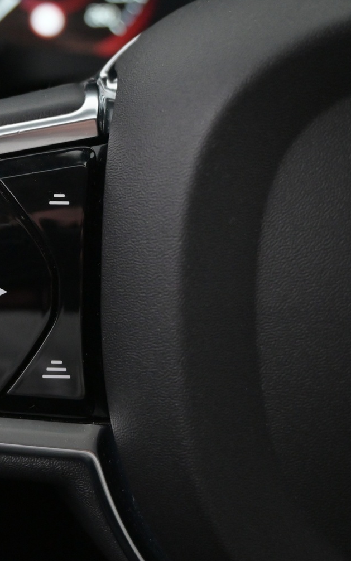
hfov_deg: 19.1
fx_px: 979
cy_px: 273
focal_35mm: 64
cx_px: -78
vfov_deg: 32.0
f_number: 4.5
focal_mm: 26
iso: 2800
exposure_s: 1/40
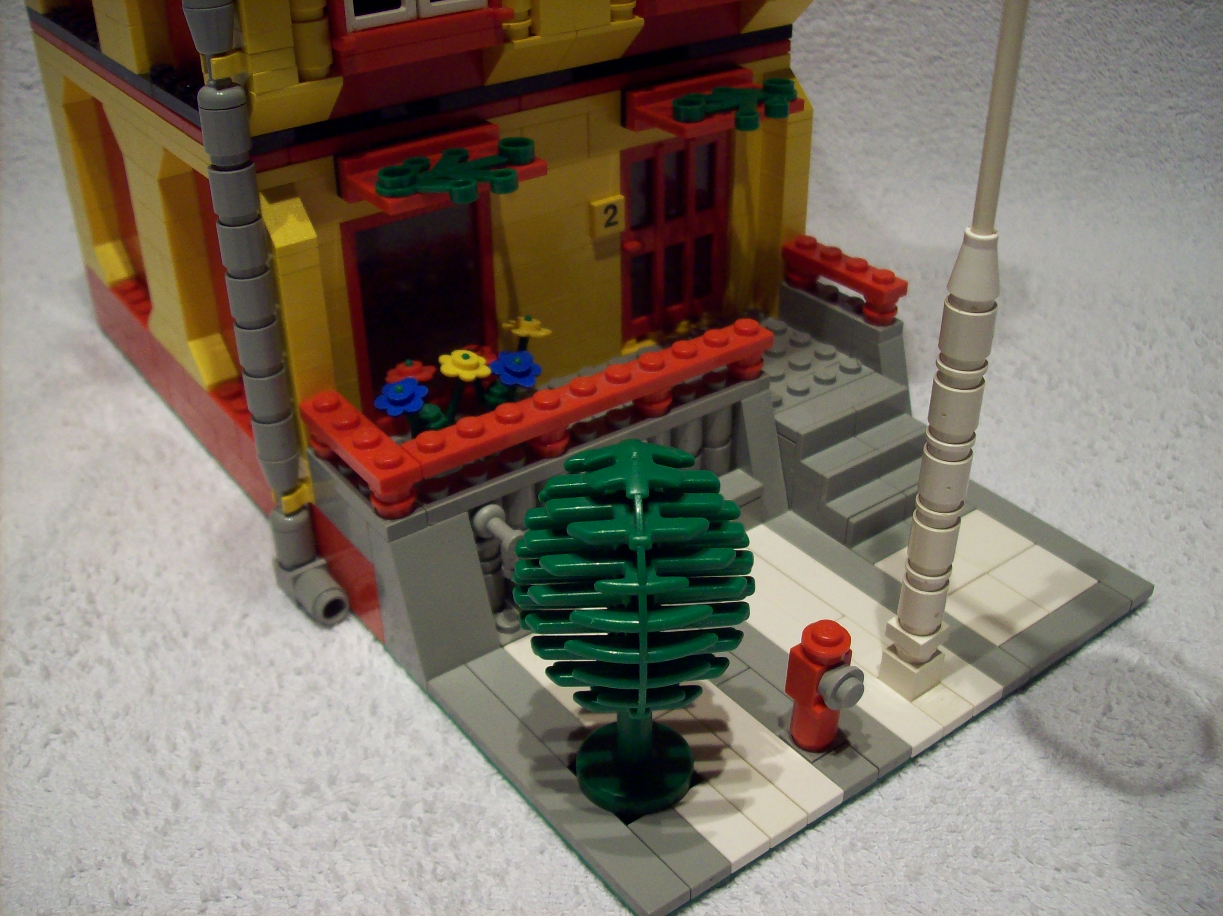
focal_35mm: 36
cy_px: 458
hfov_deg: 51.4
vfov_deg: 39.6
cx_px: 612
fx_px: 1271
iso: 160
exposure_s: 1/50.9
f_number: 2.7
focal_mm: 6
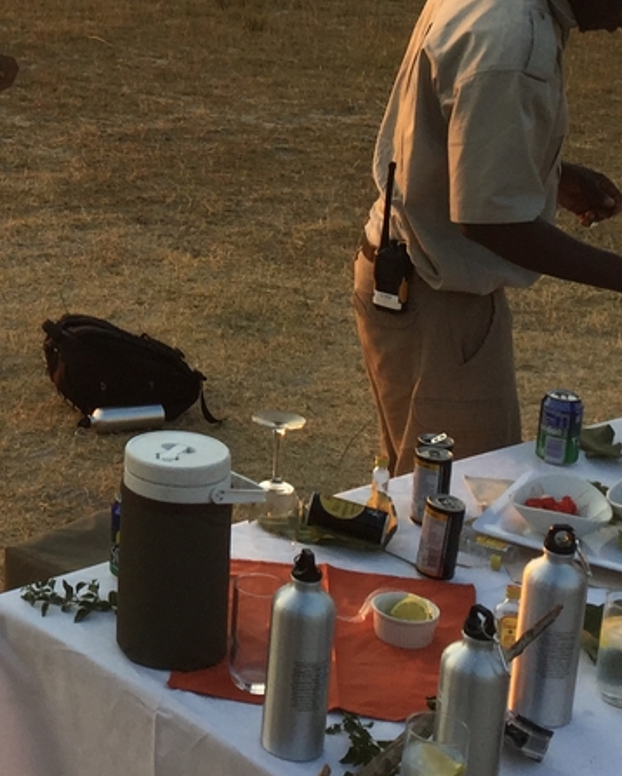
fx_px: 1863
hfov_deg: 18.0
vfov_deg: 23.2
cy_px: 139
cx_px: -129
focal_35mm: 81
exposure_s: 1/377
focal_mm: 4.15
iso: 32
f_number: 2.2
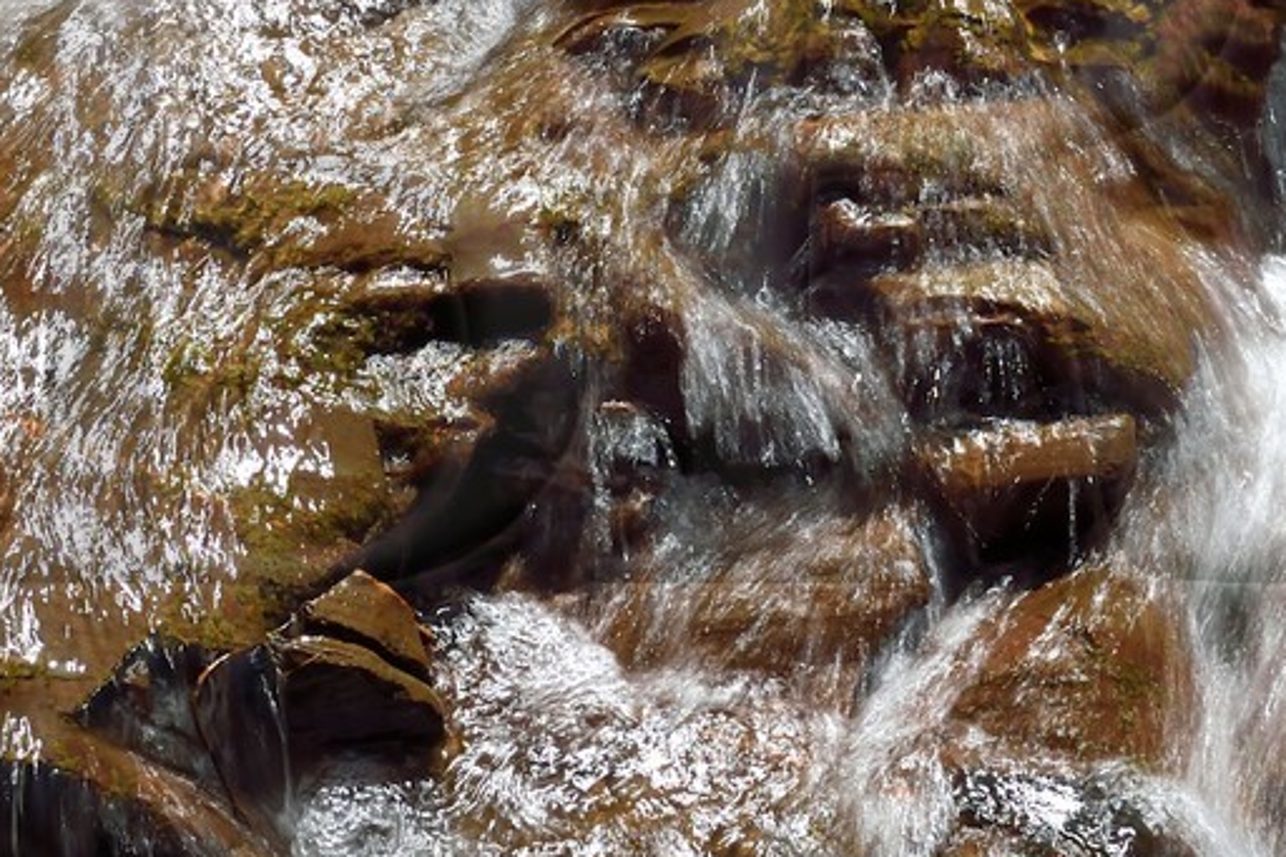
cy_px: 175
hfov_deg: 13.7
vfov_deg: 9.1
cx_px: 640
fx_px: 5356
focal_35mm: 150
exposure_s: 1/25
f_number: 16
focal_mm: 48
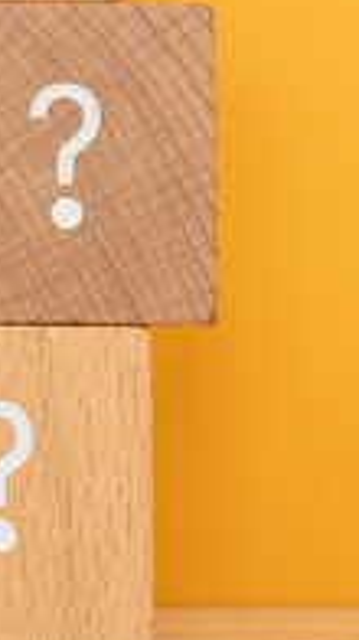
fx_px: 3872
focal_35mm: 228
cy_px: 232
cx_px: -548
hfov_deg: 5.1
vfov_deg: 9.4
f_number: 9
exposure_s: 1/10
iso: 100
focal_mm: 66.7
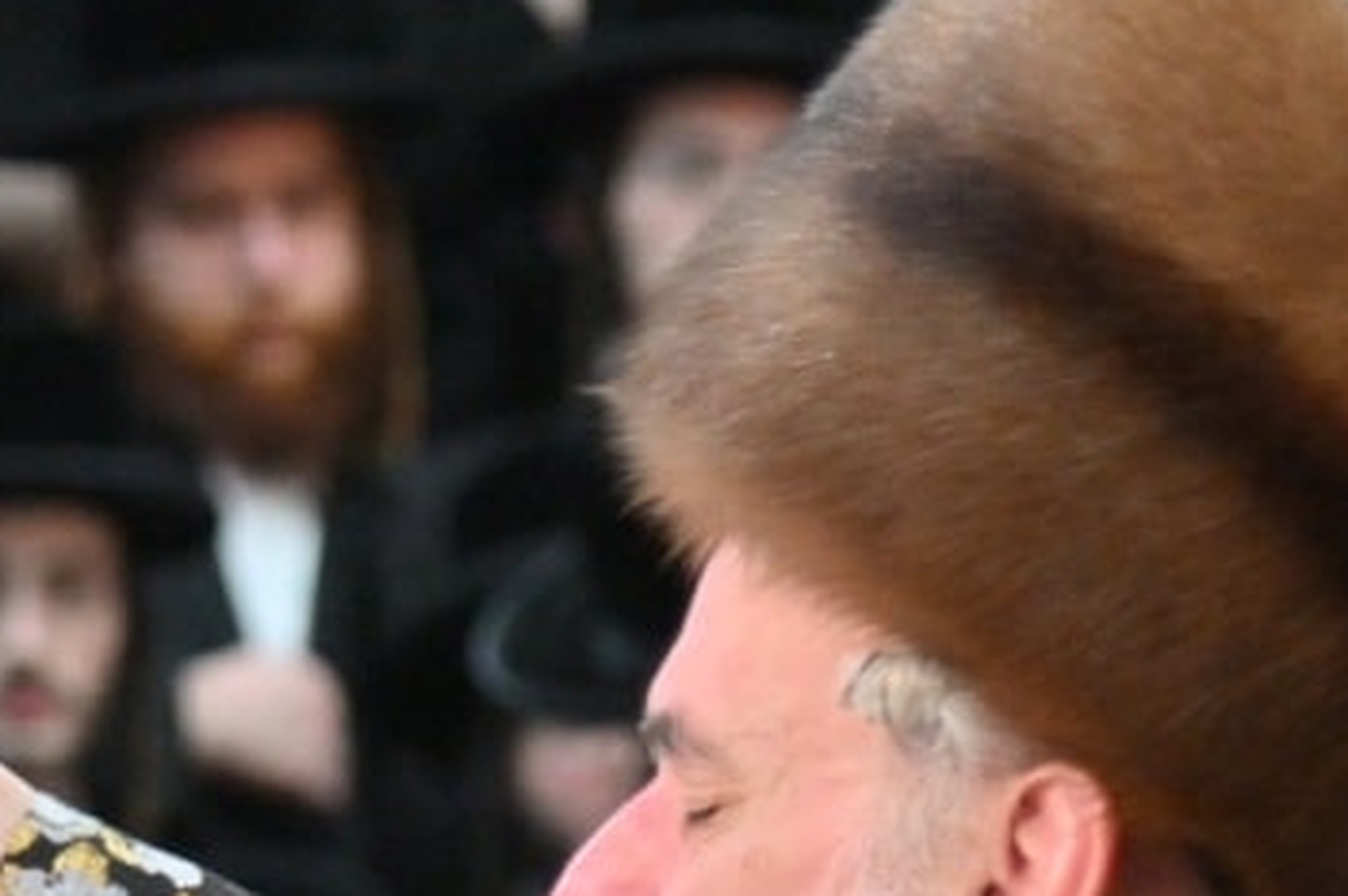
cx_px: 586
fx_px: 15038
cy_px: 827
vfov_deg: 3.4
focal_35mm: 402
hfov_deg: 5.1
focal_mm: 92
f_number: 4
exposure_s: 1/250
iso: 1600
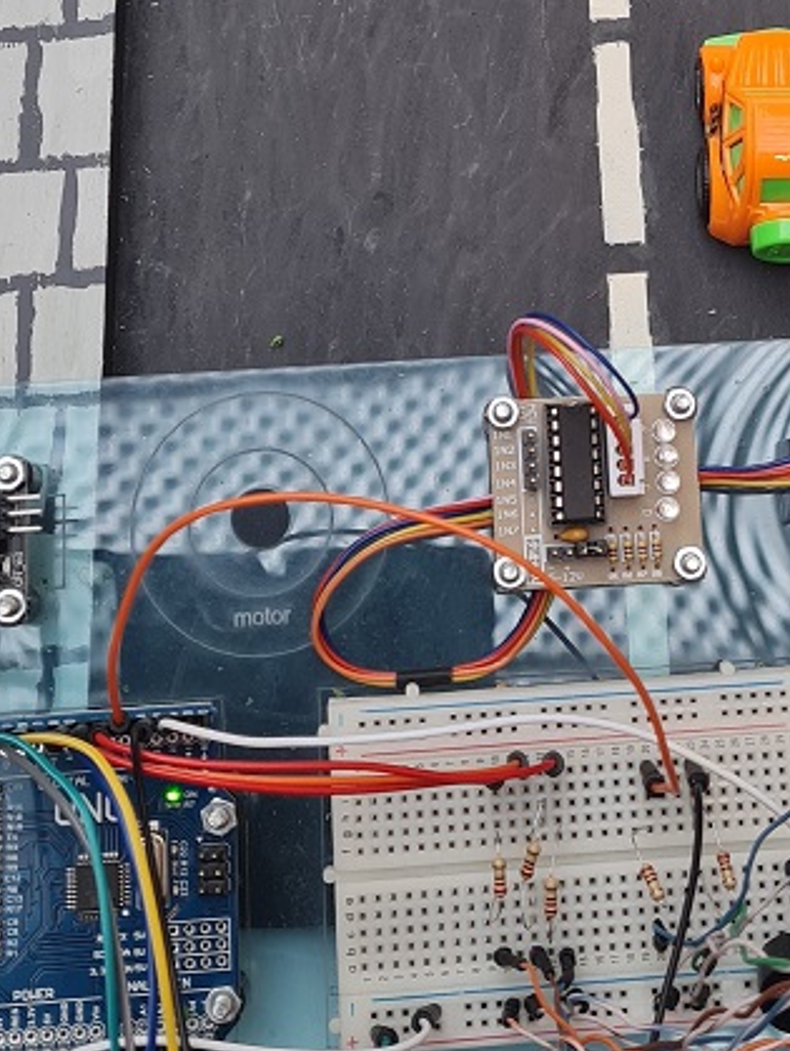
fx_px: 2279
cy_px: -78
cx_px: 564
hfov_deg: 19.6
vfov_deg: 24.4
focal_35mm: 75
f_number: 1.8
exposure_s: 1/100
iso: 64
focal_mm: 5.4
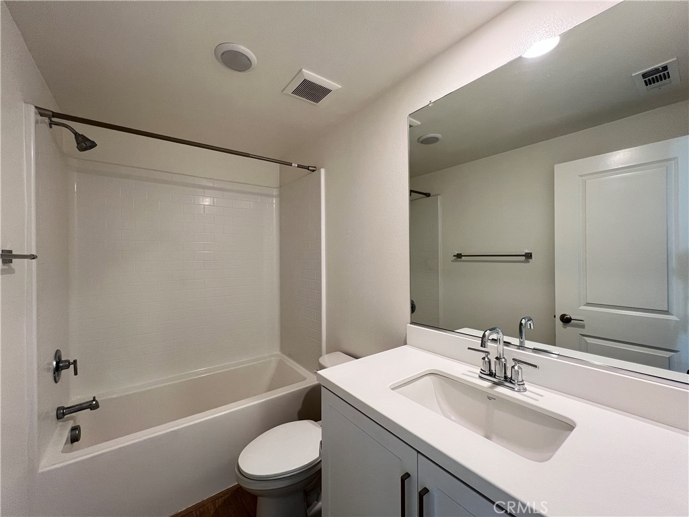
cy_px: 258
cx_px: 344
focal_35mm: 13
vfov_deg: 89.9
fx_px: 259
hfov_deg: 106.2
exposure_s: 1/120
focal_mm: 1.57
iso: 200
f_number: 1.8
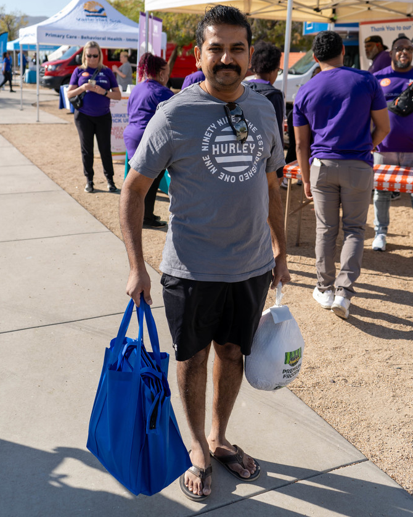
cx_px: 207
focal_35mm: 39
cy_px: 215
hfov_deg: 38.2
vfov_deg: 46.7
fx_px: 596
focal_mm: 34
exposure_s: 1/640
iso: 100
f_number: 4.5
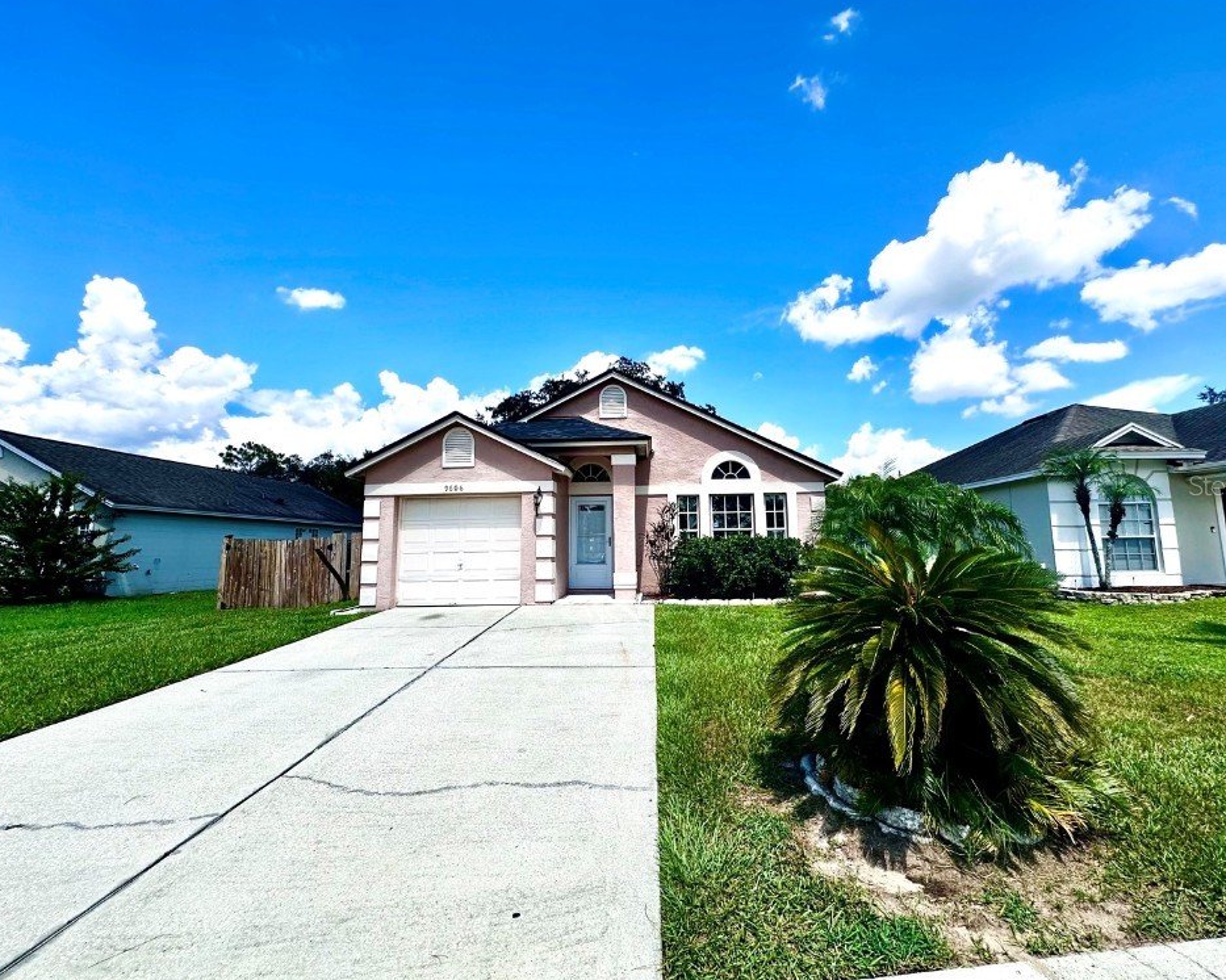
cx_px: 640
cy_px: 485
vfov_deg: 84.0
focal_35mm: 15
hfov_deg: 96.7
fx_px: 544
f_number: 2.2
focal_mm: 2.22
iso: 50
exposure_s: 1/2353
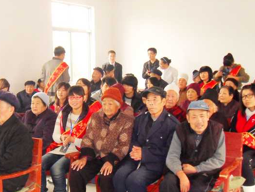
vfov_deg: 27.5
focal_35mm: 53
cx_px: 109
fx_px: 390
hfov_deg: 36.1
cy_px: 109
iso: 400
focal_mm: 6.3
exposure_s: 1/45
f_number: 3.5
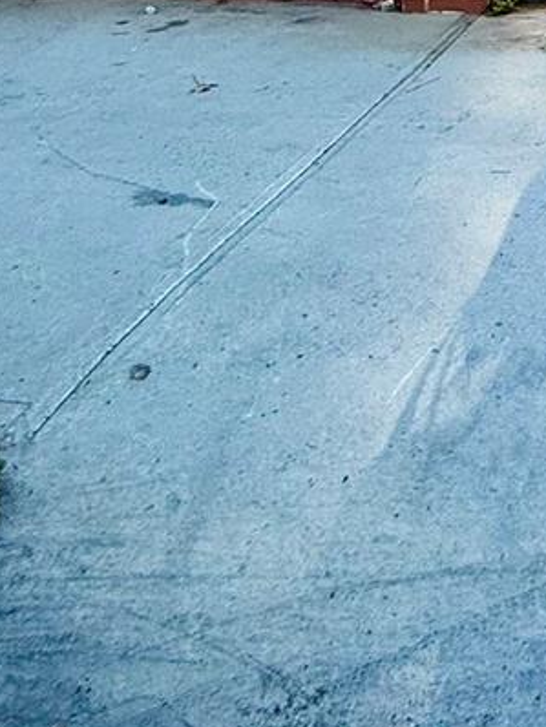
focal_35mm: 54
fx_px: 1134
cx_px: 778
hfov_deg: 22.9
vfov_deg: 26.2
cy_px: -358
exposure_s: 1/888
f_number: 2.2
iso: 50
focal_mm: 2.22
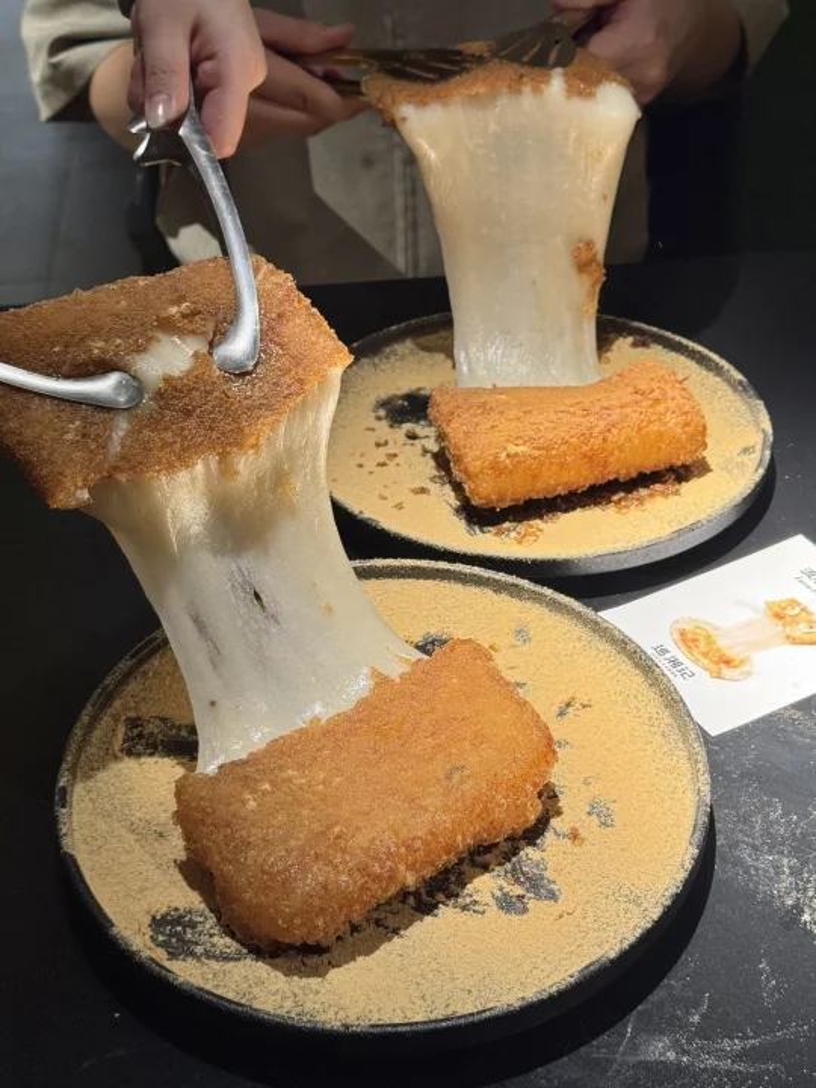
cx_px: 408
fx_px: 1509
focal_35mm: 48
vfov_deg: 39.7
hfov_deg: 30.3
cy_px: 544
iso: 100
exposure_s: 1/75
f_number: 1.78
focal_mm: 6.76
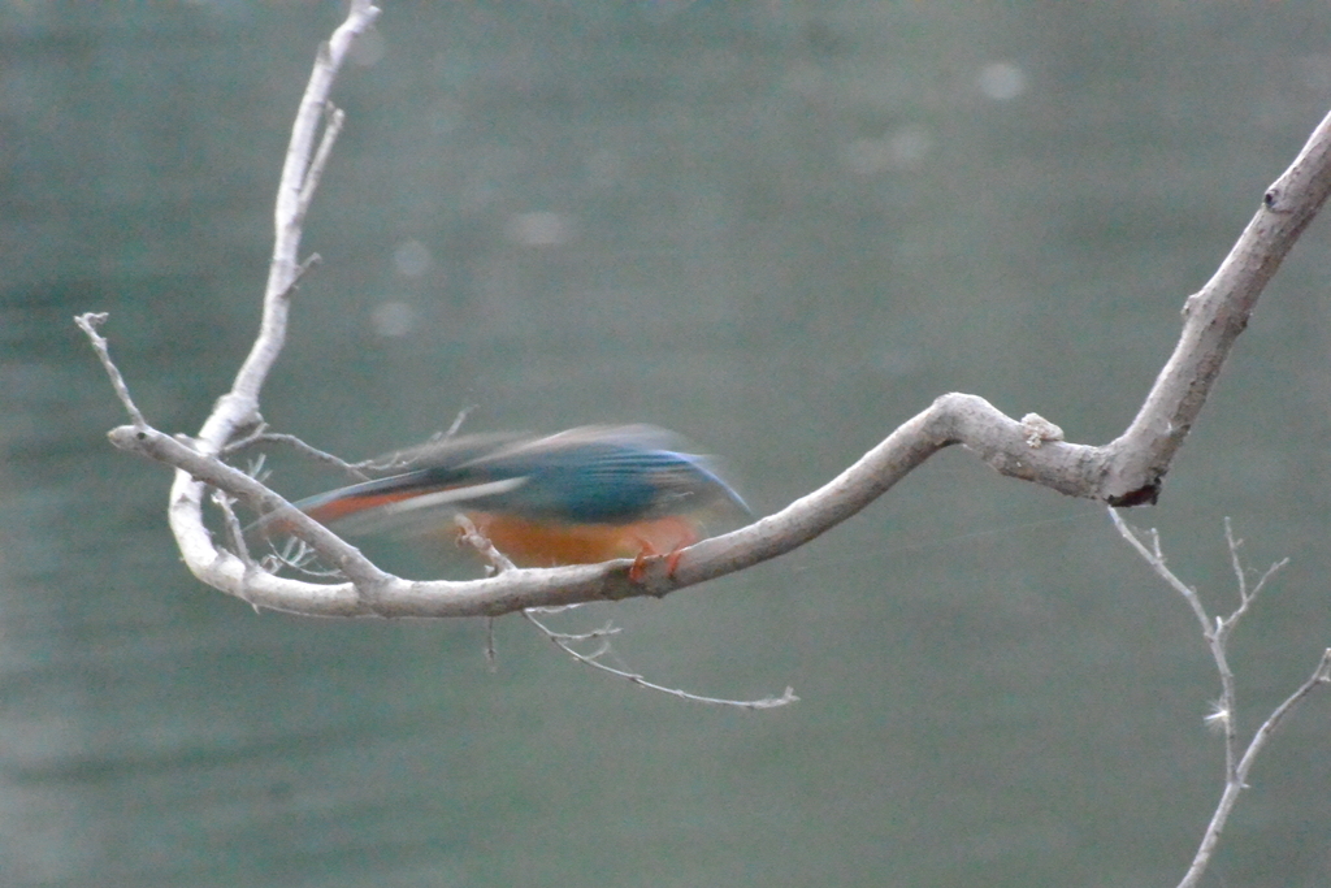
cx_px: 666
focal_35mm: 810
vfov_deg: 1.7
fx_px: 29950
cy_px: 444
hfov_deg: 2.5
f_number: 14
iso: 6400
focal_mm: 300
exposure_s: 1/25
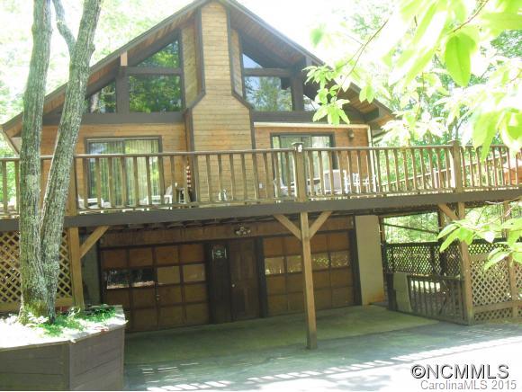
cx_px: 261
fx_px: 543
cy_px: 196
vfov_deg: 39.7
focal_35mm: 36
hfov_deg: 51.3
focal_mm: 6.3
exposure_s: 1/200
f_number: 3.1
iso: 400
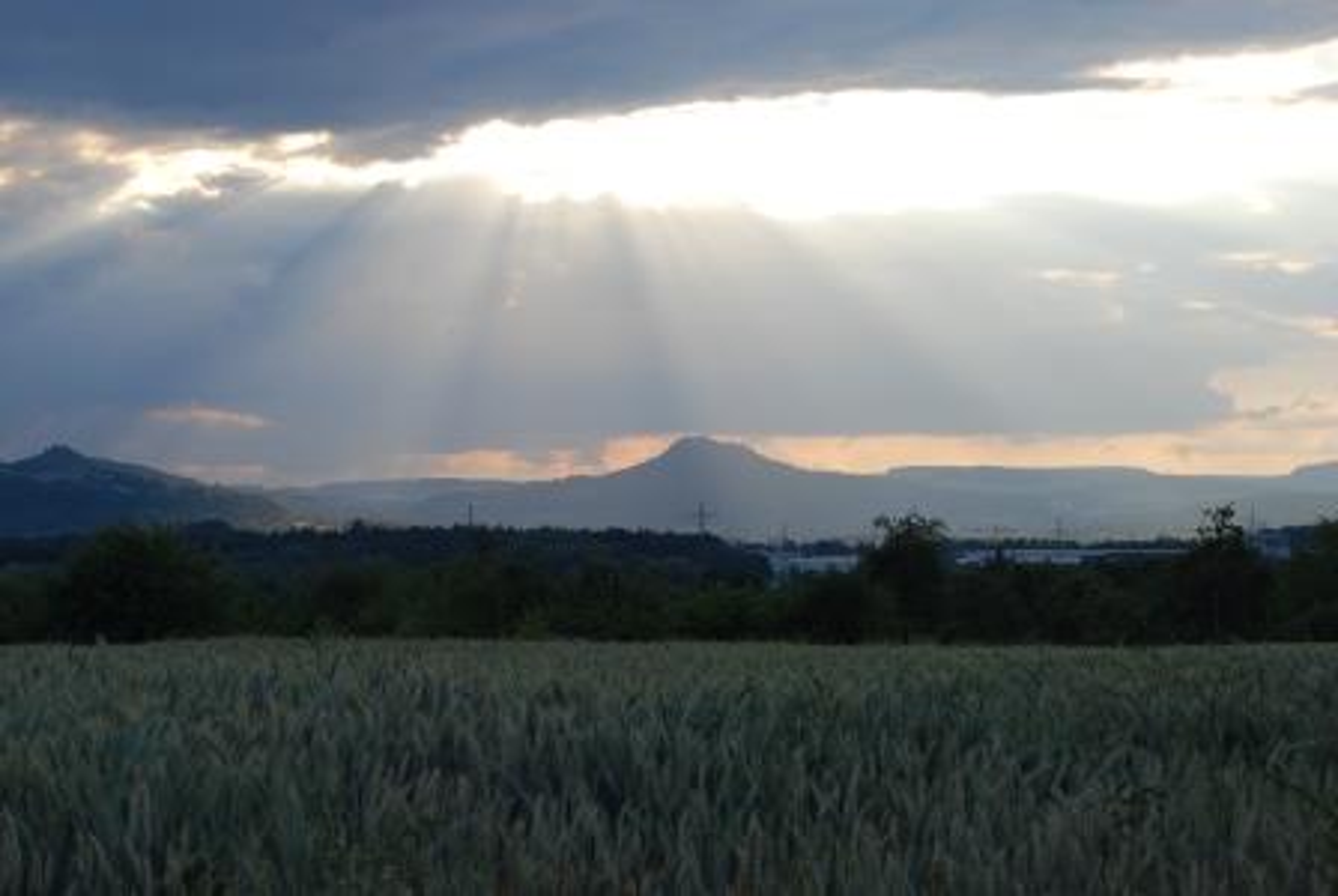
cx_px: 669
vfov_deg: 16.6
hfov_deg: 24.6
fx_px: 3070
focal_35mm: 82
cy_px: 448
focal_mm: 55
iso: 200
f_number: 10
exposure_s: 1/200
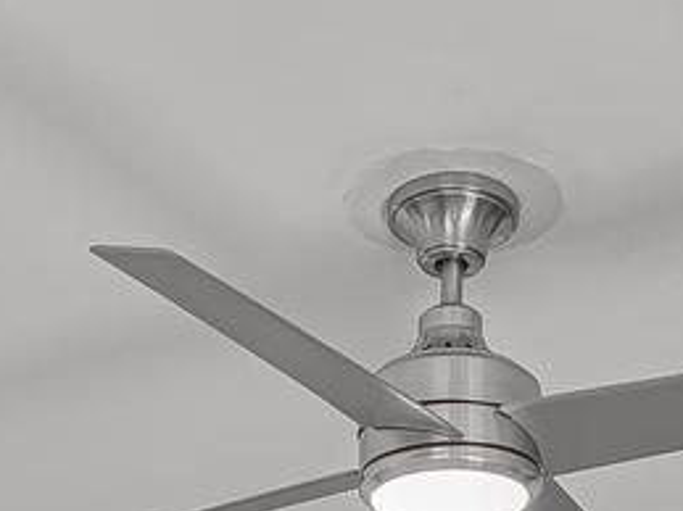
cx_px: 343
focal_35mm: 89
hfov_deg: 22.0
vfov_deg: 14.0
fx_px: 1755
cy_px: 1022
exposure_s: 1/15
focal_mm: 8
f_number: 5.6
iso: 200
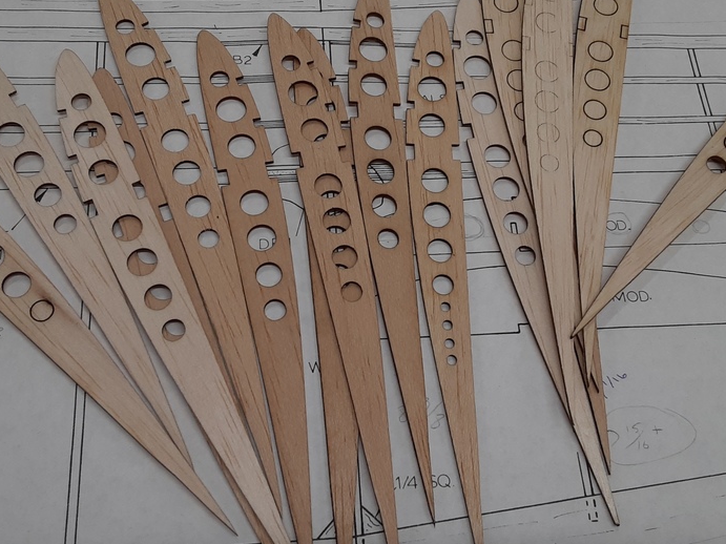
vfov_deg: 35.8
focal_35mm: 40
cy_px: 224
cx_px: 374
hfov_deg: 46.8
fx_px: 839
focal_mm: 2.91
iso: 50
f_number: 1.9
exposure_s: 1/60
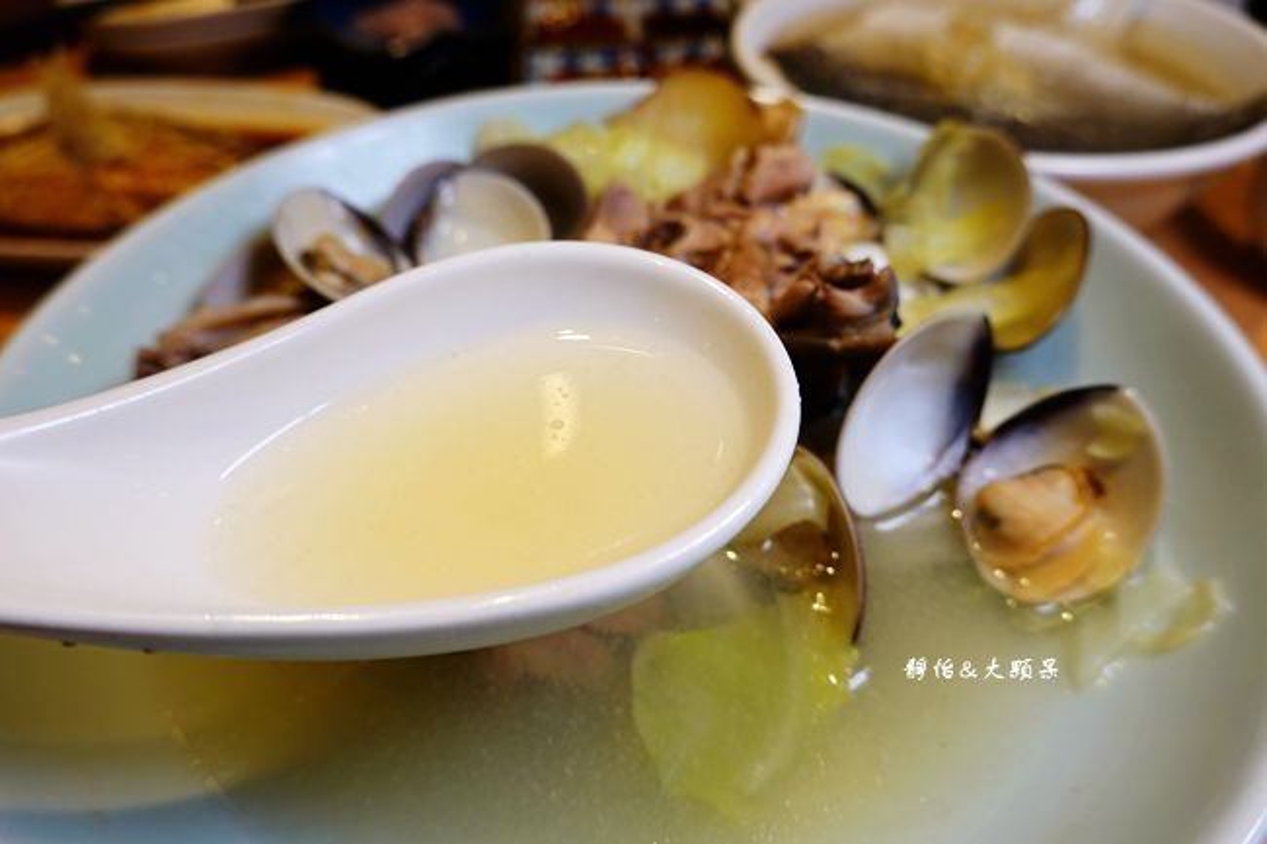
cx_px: 634
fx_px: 844
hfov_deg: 73.8
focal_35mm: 24
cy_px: 422
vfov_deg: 53.1
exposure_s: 1/125
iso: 125
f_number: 2.8
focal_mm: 9
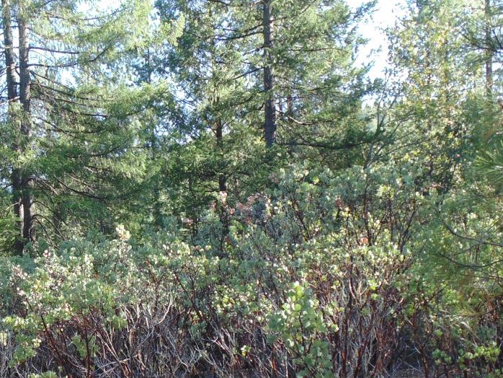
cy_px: 339
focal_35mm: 58
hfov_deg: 32.6
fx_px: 843
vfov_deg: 24.5
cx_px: 131
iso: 80
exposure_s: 1/100
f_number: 3.2
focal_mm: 4.8
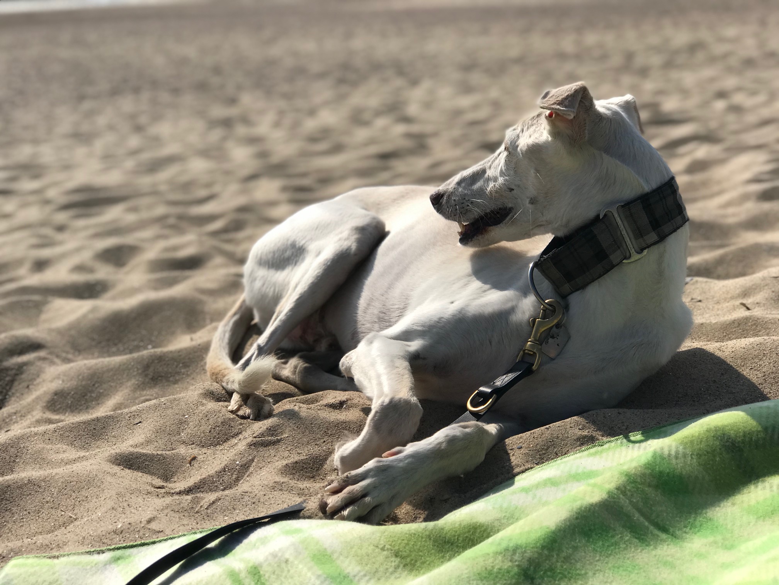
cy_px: 292
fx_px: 1283
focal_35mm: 57
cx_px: 390
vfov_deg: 25.7
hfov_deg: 33.8
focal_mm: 6.6
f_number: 2.8
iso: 20
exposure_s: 1/2128
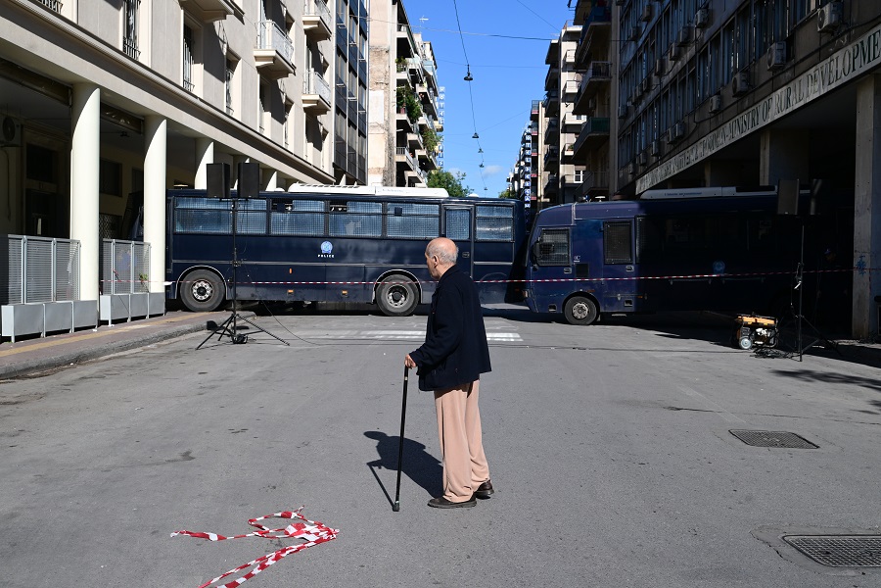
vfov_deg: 35.1
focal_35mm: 38
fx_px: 930
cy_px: 294
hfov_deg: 50.7
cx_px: 440
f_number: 8
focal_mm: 38
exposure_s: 1/1250
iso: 400
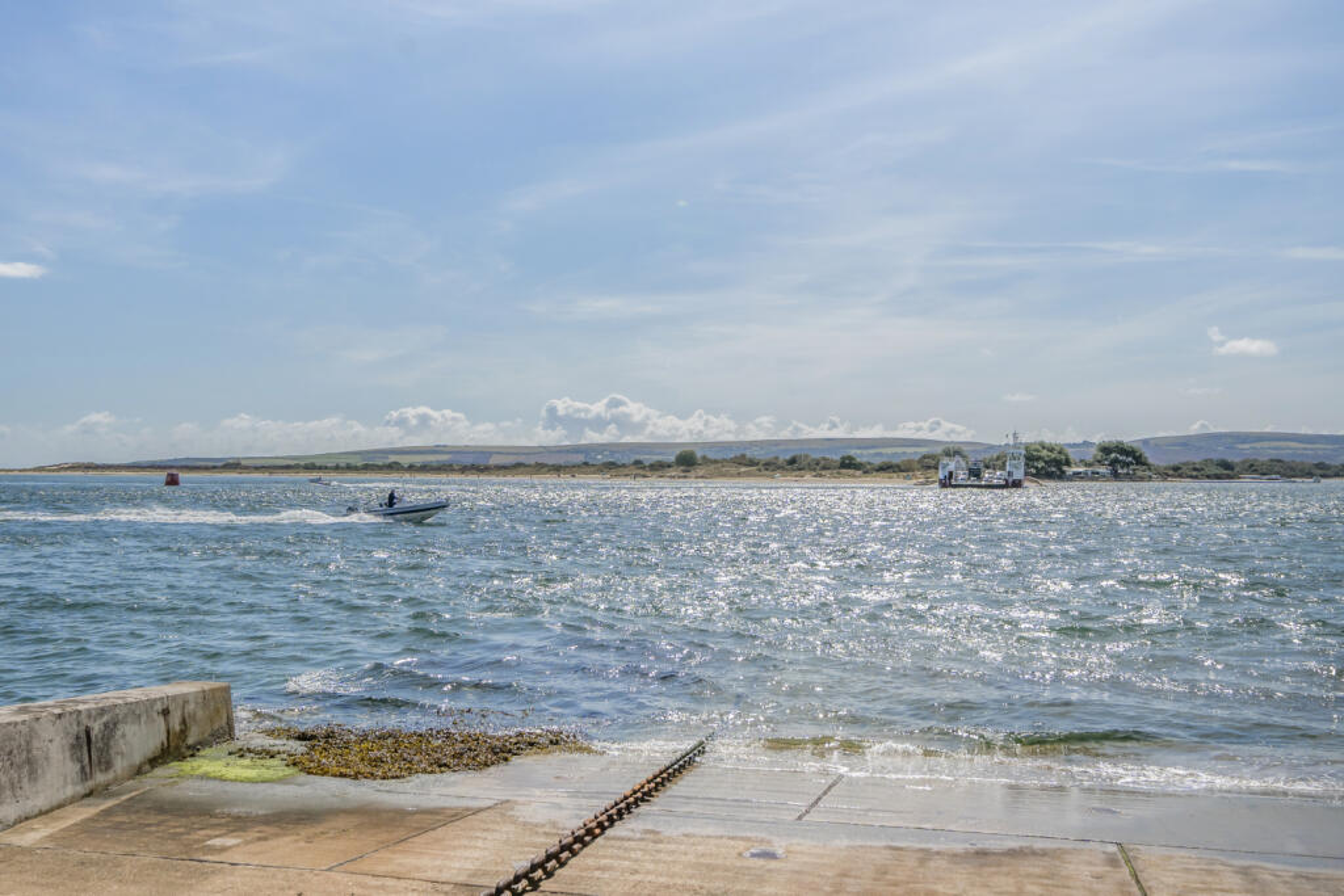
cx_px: 672
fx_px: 1344
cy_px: 448
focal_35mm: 36
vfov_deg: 36.9
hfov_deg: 53.1
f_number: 8
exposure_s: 1/4000
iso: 400
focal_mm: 24
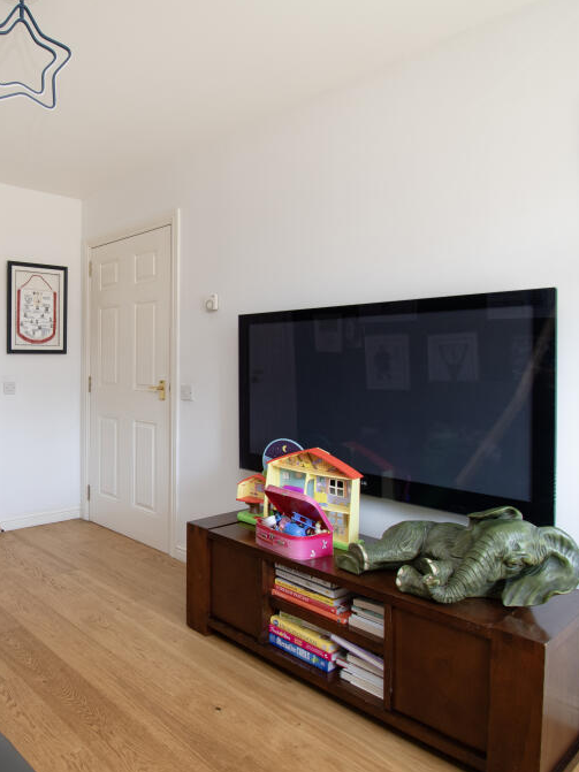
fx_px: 491
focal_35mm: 22
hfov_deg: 55.2
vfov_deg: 76.4
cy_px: 389
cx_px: 89
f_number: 9
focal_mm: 10
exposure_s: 1/13
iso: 320
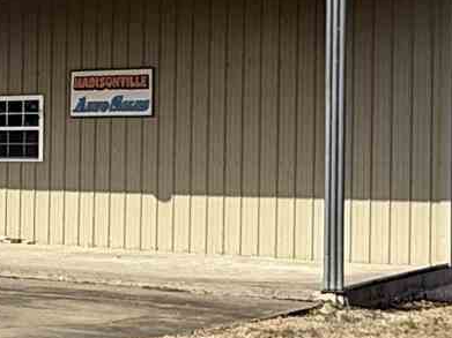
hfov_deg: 17.0
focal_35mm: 110
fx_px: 1436
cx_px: -101
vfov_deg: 13.5
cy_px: 162
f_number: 2.2
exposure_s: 1/2841
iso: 50
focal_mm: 2.22
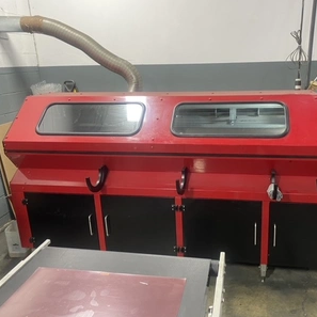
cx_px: 195
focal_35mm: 31
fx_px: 321
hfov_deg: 52.1
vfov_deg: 52.5
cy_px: 158
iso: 160
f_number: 1.8
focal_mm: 4.25
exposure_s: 1/60
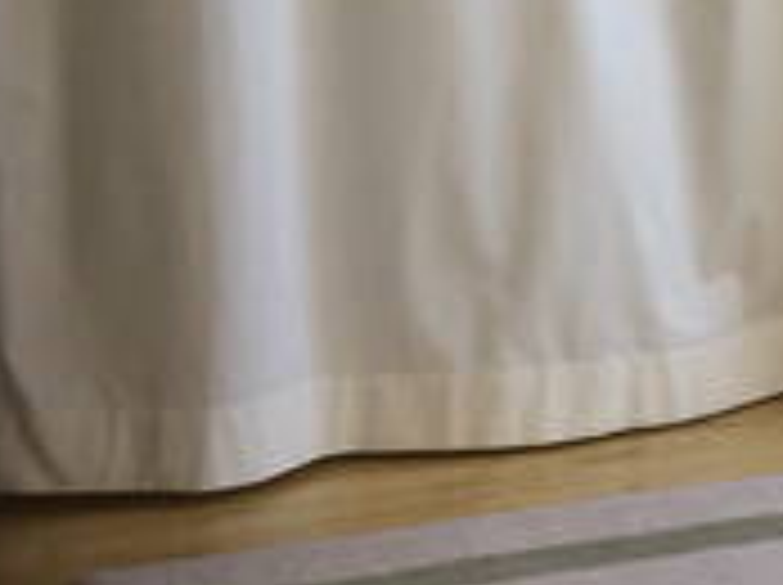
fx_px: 2982
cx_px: 1368
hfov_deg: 13.5
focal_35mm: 132
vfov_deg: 11.2
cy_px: 122
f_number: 2.2
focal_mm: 4.15
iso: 25
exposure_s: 1/50
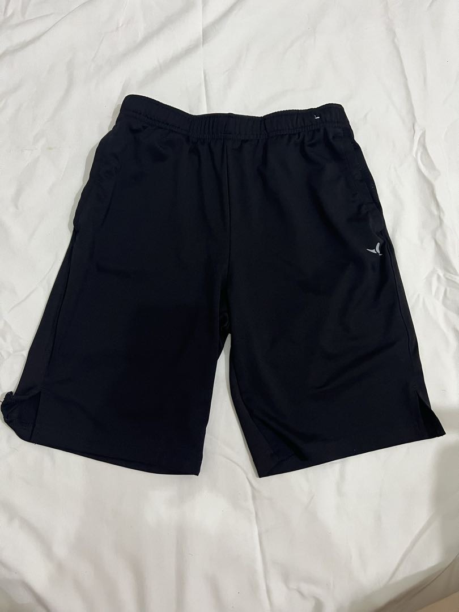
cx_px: 230
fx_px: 460
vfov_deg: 67.3
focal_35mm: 26
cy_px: 306
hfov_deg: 53.1
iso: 500
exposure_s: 1/50
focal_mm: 5.7
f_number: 1.5
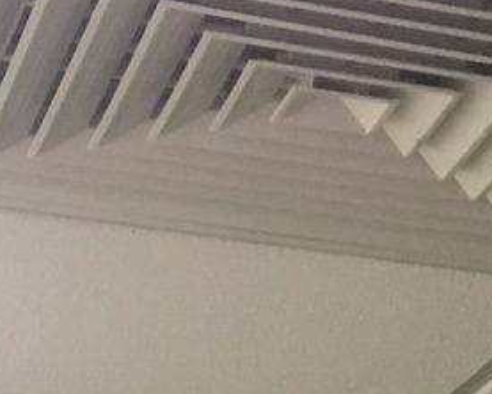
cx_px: 925
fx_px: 3002
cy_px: 1269
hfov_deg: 8.9
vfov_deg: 6.7
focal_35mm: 206
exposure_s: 1/33
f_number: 2.2
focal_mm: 4.15
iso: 64
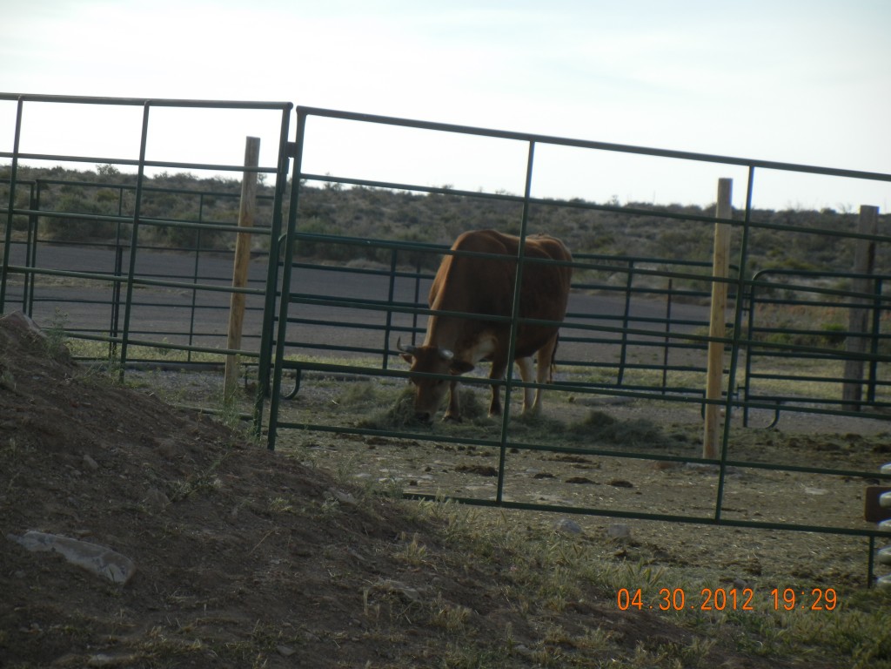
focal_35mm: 174
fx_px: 4479
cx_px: 446
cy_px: 334
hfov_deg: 11.4
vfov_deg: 8.5
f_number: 4.6
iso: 160
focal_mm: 31.4
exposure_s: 1/781
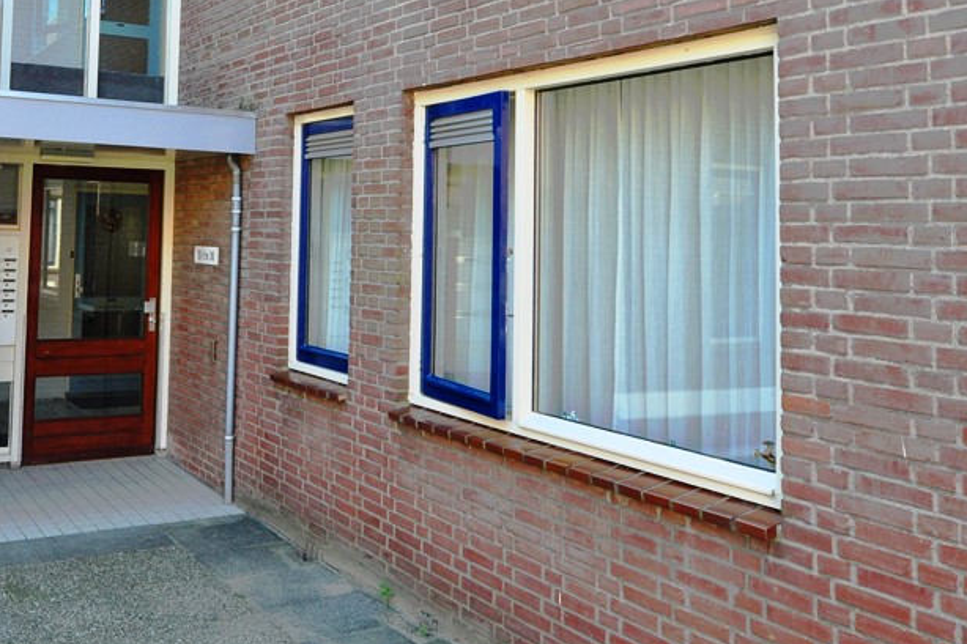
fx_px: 940
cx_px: 276
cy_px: 165
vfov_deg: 37.0
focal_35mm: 35
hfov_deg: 52.7
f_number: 9
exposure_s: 1/100
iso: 400
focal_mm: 14
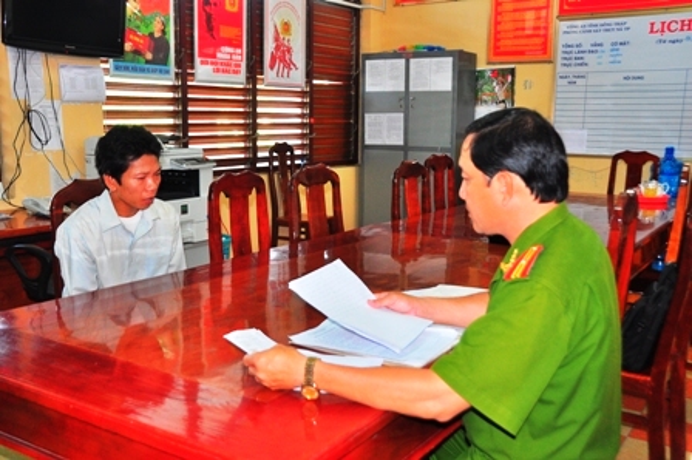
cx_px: 346
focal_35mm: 36
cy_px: 230
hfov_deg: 53.2
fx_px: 691
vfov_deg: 36.8
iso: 500
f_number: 5
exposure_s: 1/50
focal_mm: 24
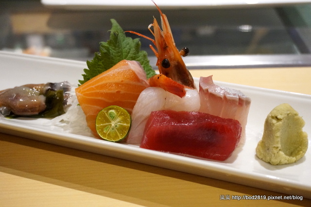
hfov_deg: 42.4
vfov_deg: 28.9
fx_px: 401
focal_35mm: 46
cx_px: 156
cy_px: 104
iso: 3200
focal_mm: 31
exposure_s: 1/40
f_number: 5
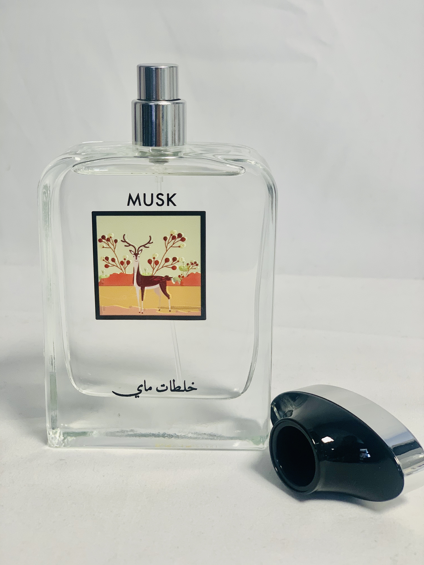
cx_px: 212
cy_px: 282
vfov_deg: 36.8
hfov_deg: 28.0
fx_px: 849
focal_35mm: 52
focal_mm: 6
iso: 64
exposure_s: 1/50
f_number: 2.4
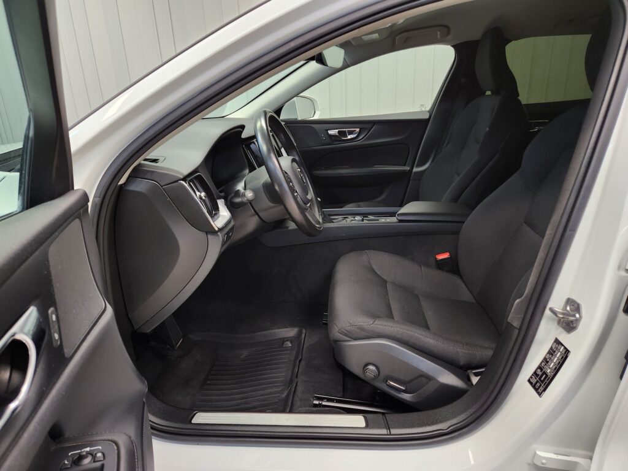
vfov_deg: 58.9
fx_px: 417
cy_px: 236
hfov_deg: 73.9
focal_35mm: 23
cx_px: 314
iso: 320
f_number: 1.8
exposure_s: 1/100
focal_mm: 5.4
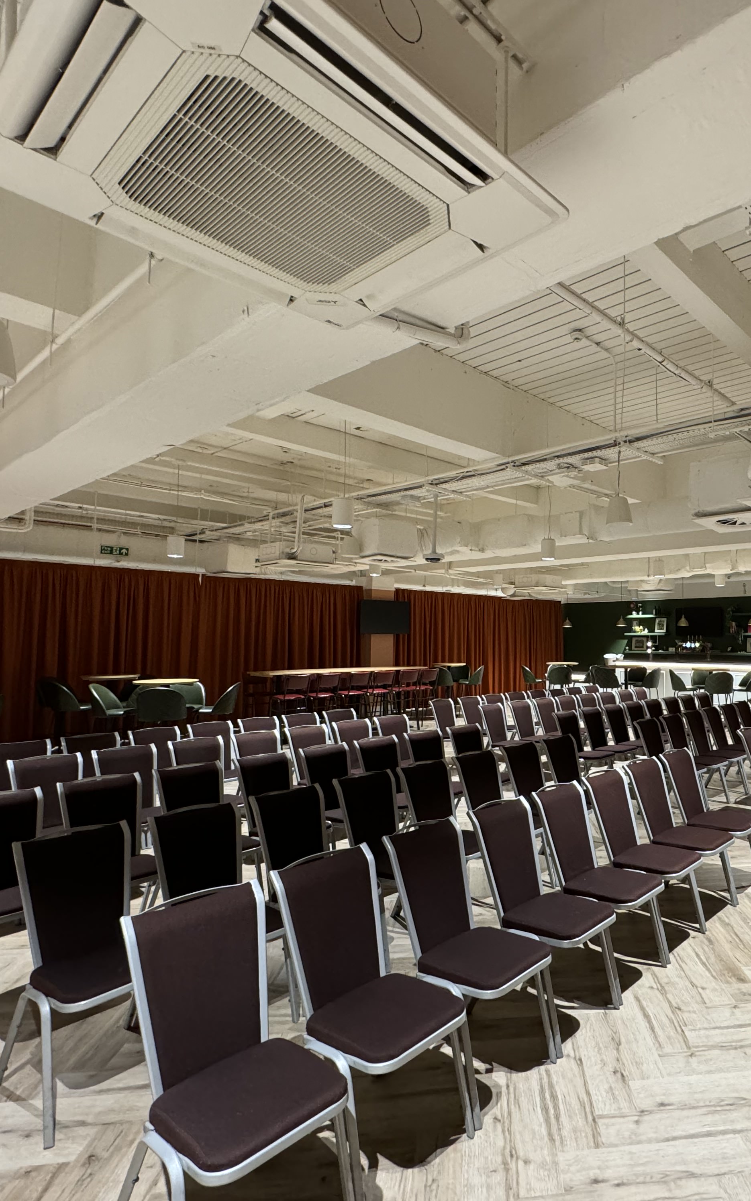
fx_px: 655
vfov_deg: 85.1
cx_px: 559
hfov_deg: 56.8
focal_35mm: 20
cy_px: 600
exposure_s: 1/50
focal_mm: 2.22
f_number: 2.2
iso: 320
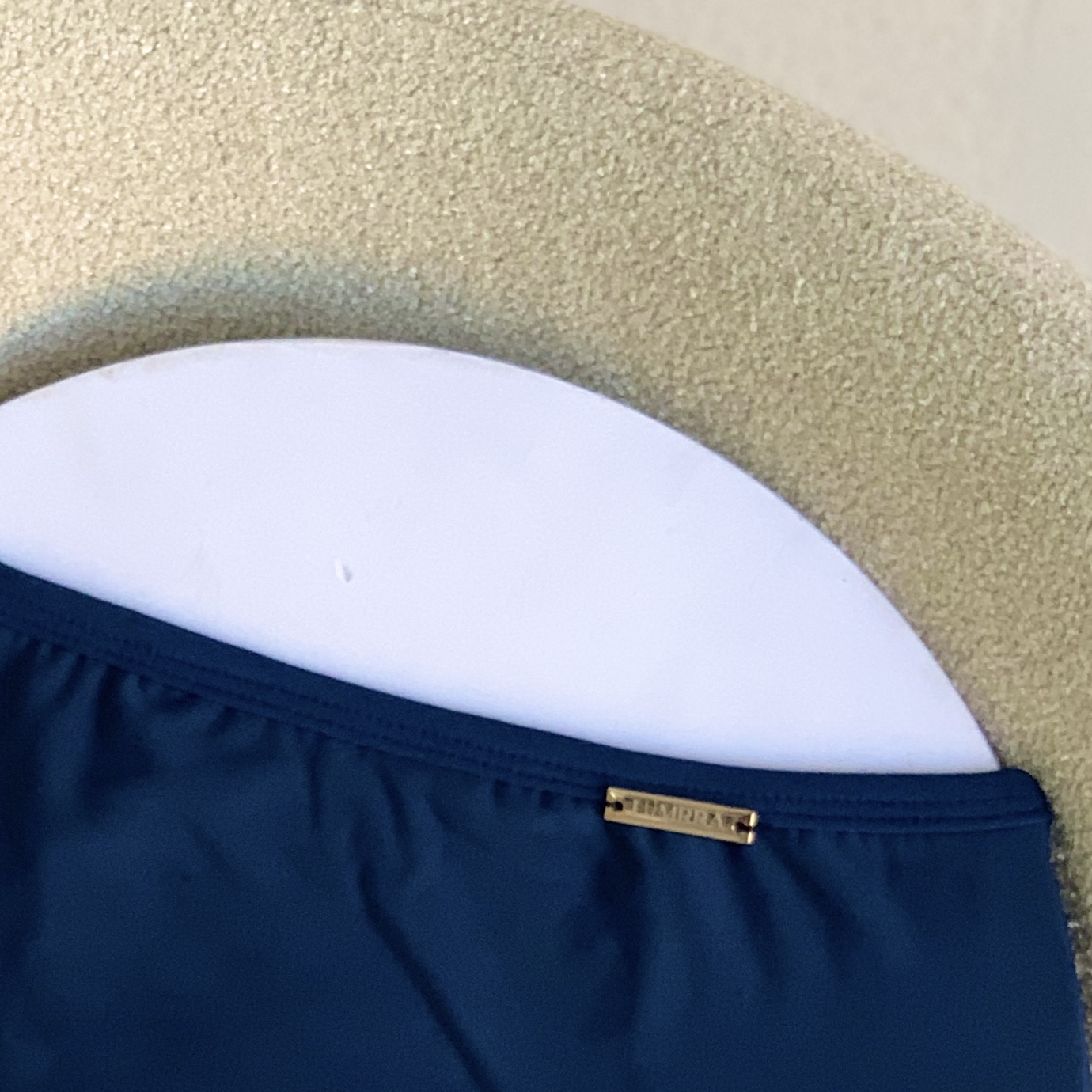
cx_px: 329
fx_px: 4140
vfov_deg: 14.9
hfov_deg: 15.0
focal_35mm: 116
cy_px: 847
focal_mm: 6
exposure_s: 1/122
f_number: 2.4
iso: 80
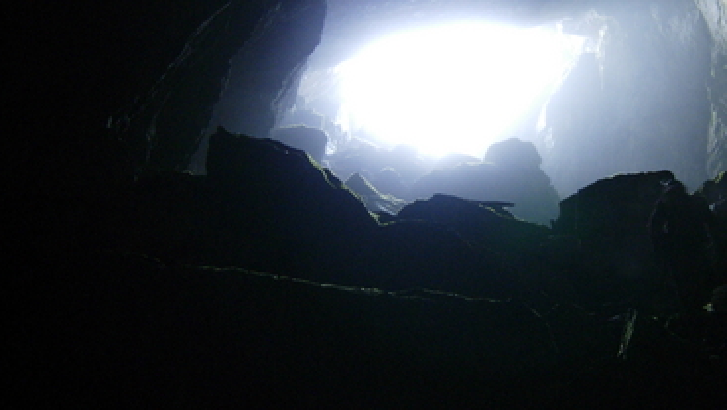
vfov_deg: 17.7
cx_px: 530
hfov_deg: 30.5
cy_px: 160
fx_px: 1312
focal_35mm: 68
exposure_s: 1/4
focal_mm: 7.5
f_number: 2.7
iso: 122
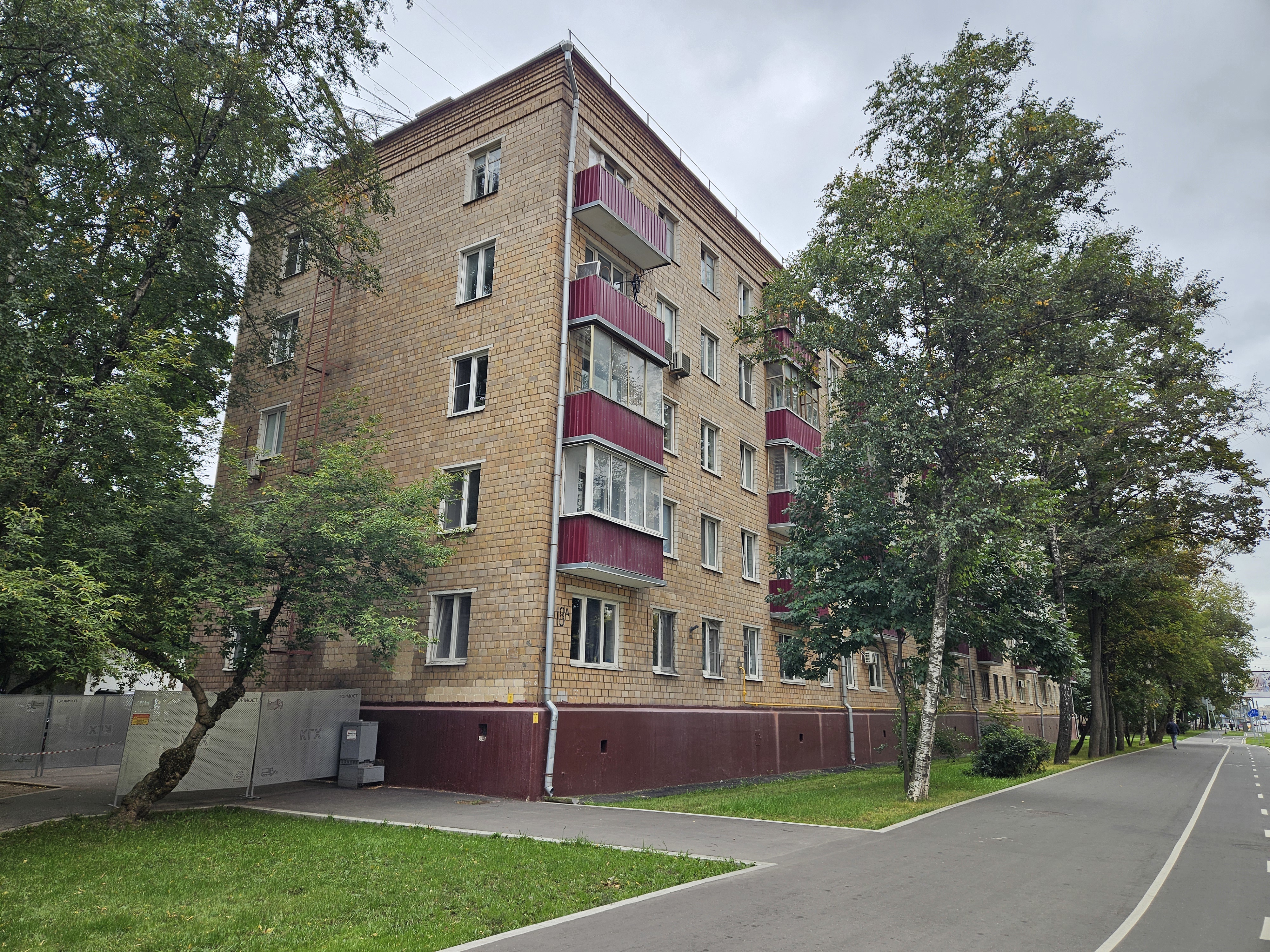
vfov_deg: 58.9
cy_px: 476
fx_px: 844
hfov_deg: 73.9
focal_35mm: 23
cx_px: 635
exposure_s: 1/353
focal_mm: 5.4
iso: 25
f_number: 1.8
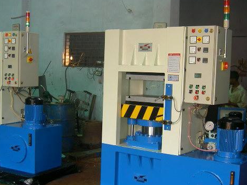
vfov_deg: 27.5
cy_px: 102
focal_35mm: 53
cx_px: 102
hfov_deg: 36.1
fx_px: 378
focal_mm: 8
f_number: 2.8
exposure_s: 1/59.5
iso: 100
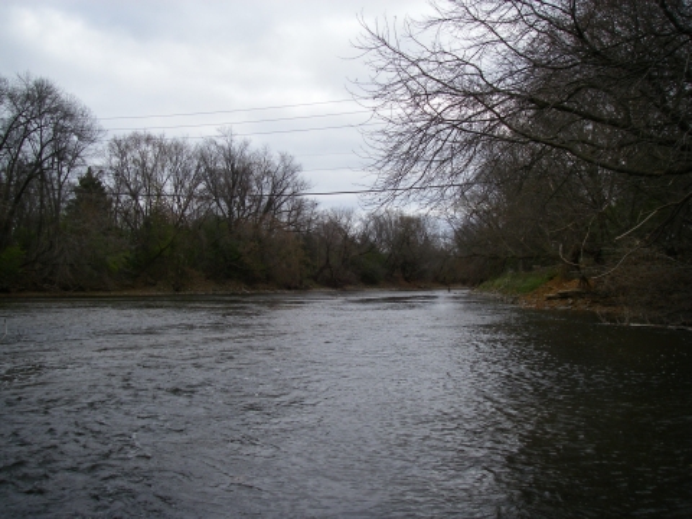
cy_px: 260
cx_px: 346
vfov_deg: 37.7
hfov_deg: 49.0
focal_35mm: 38
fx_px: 760
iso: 64
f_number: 3.3
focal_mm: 6.3
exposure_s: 1/250
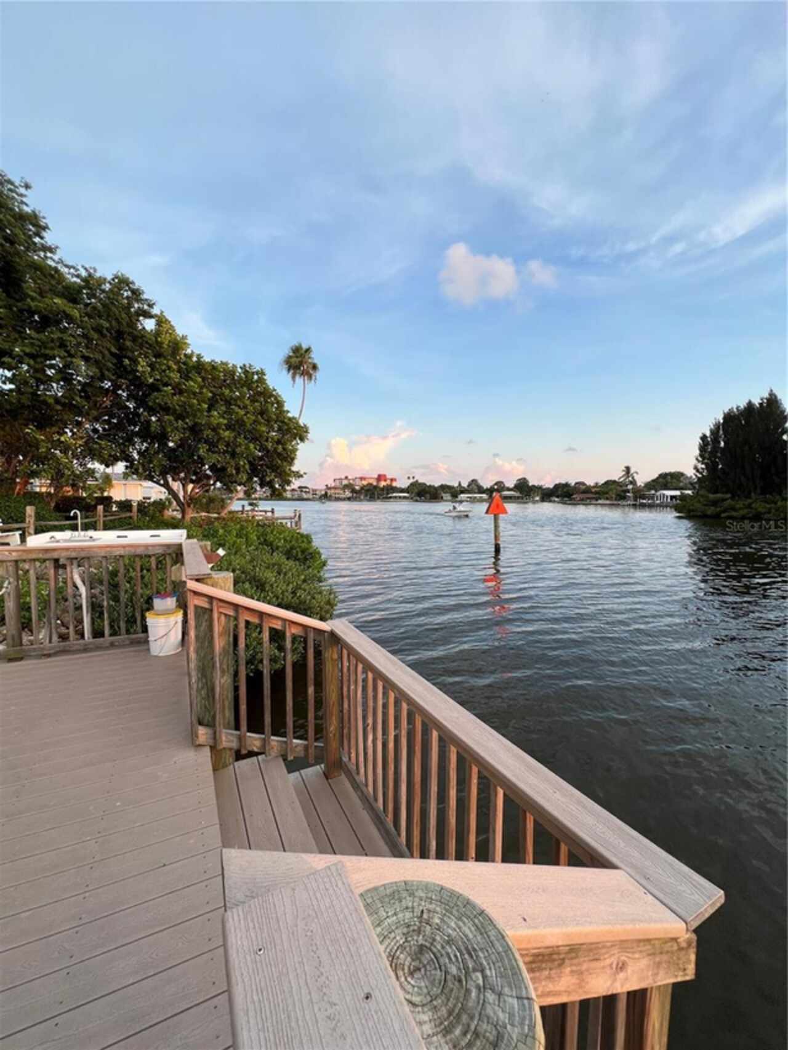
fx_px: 394
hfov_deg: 89.9
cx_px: 394
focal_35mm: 13
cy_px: 525
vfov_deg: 106.2
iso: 32
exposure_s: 1/219
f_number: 1.8
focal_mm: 1.57
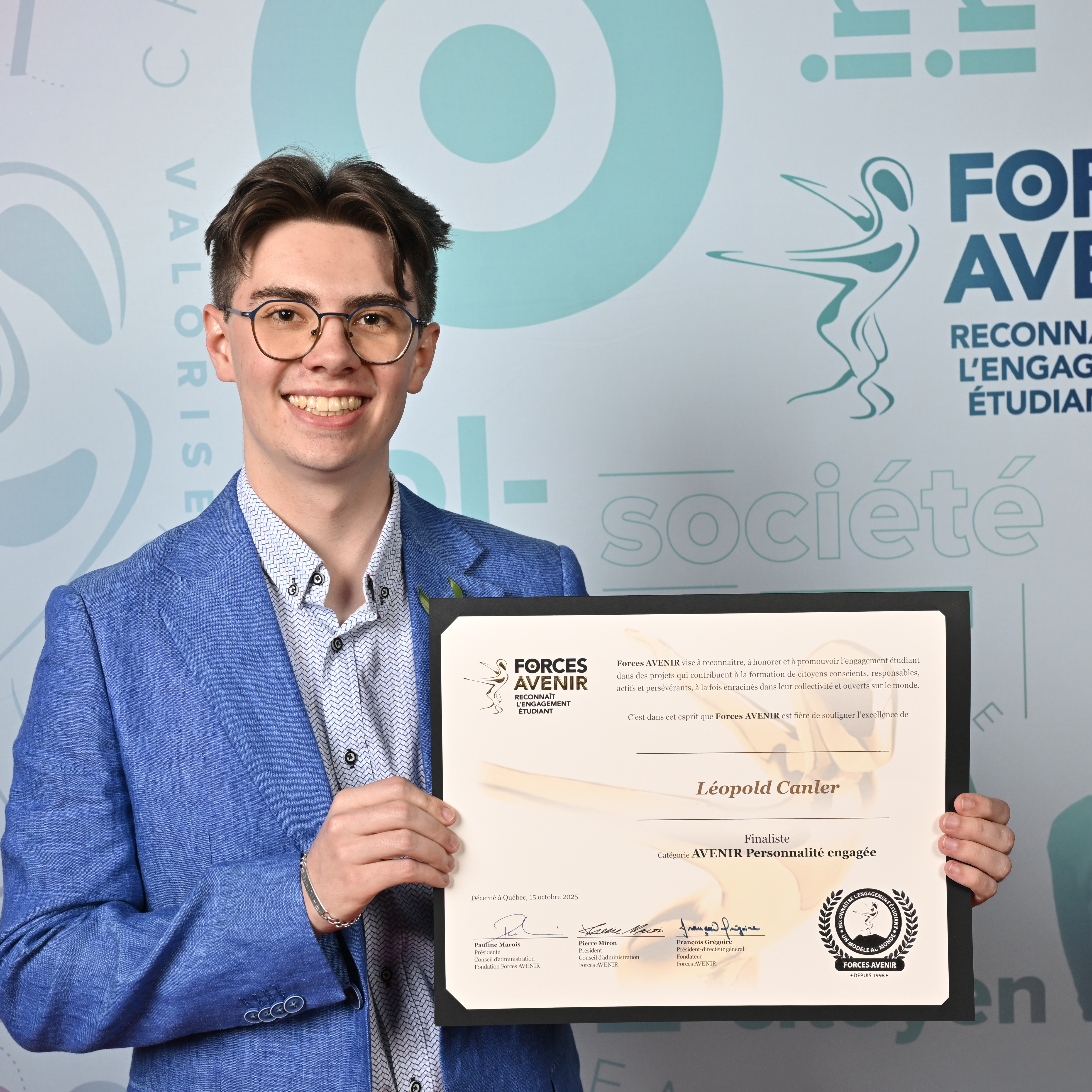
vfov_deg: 33.4
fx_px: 1820
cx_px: 454
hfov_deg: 33.3
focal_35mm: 51
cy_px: 537
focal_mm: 35
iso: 400
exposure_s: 1/200
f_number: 6.3
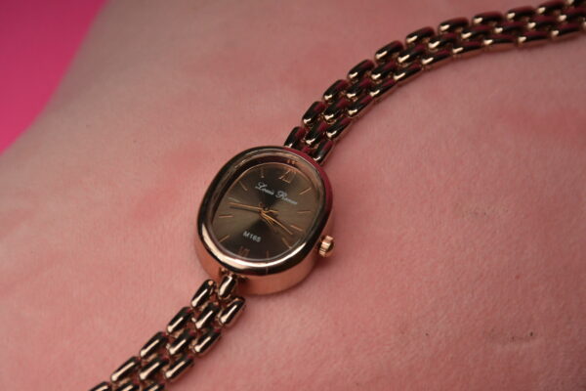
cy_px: 196
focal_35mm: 210
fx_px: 3418
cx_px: 293
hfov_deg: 9.8
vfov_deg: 6.5
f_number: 11
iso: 2500
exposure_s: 1/500
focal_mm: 140
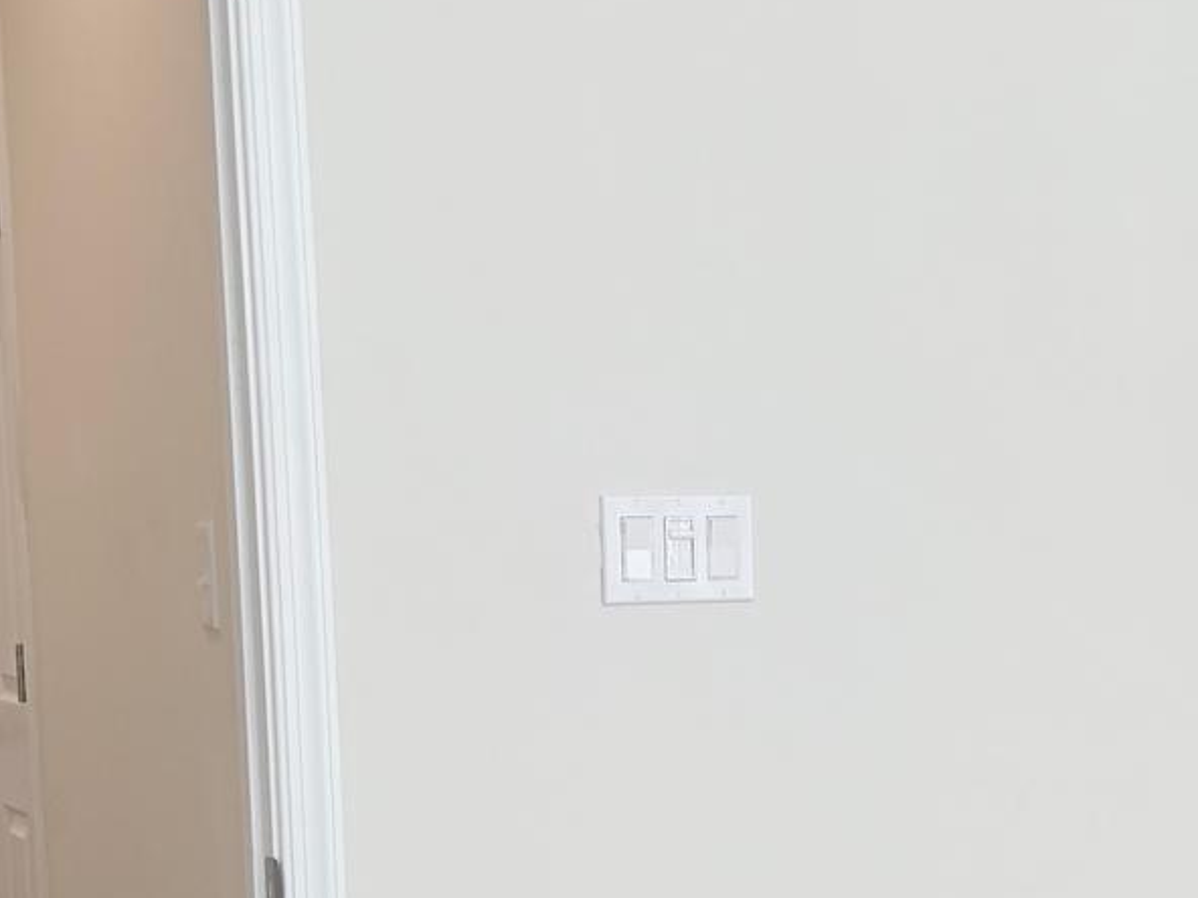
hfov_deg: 22.4
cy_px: 617
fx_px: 2872
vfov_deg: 17.7
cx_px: 1263
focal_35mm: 83
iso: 125
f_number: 1.78
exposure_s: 1/120
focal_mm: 6.76
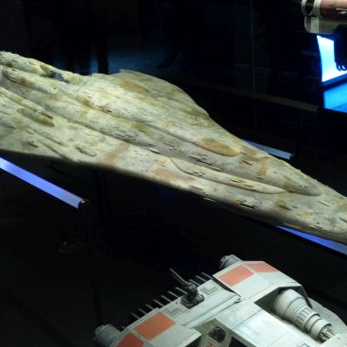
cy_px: 171
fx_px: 612
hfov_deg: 31.6
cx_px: 184
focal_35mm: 54
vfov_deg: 31.6
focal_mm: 8.1
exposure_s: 1/13
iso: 400
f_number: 2.8
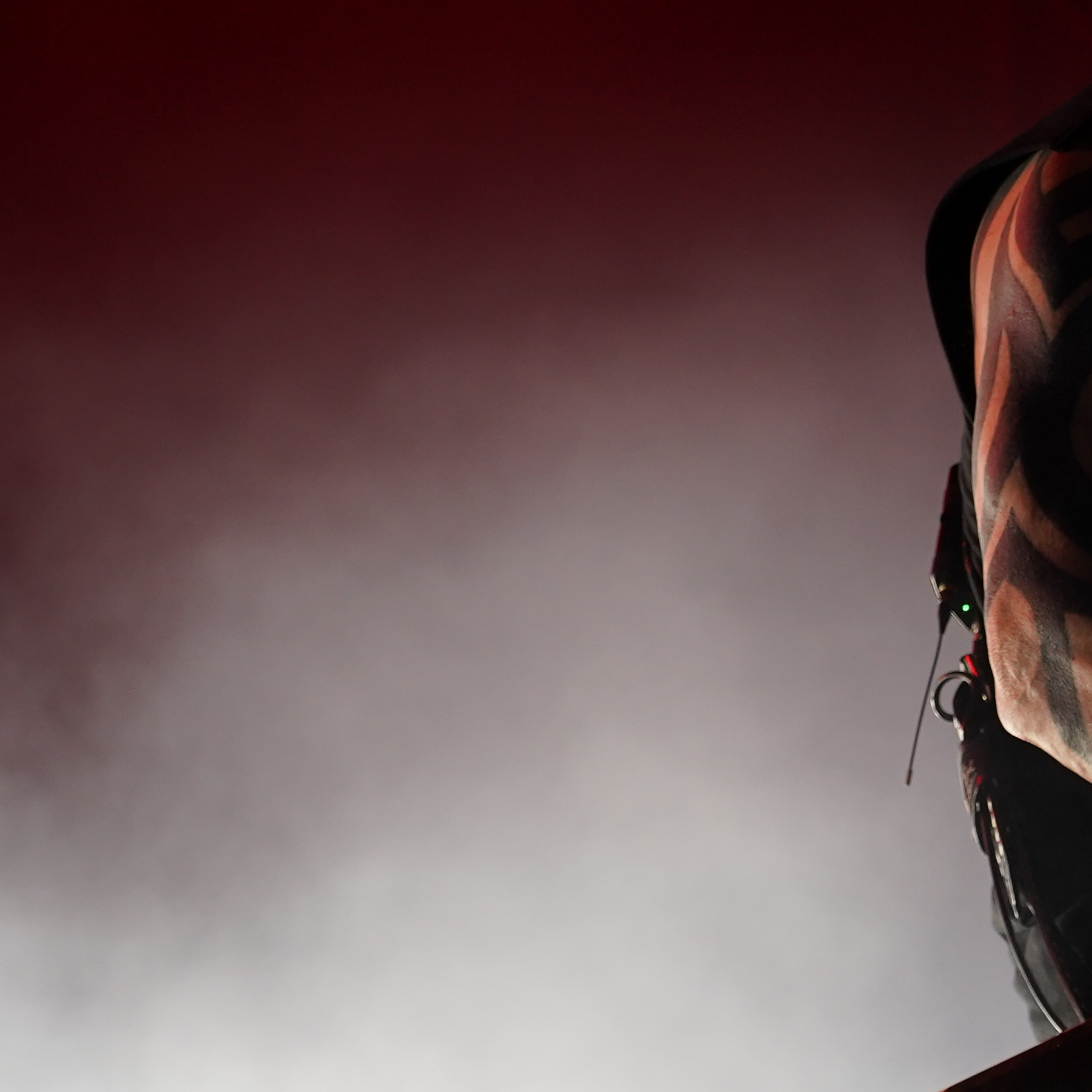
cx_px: 1200
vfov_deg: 5.4
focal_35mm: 324
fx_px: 11564
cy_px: 629
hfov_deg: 5.4
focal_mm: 105
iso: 800
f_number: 4
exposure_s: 1/125
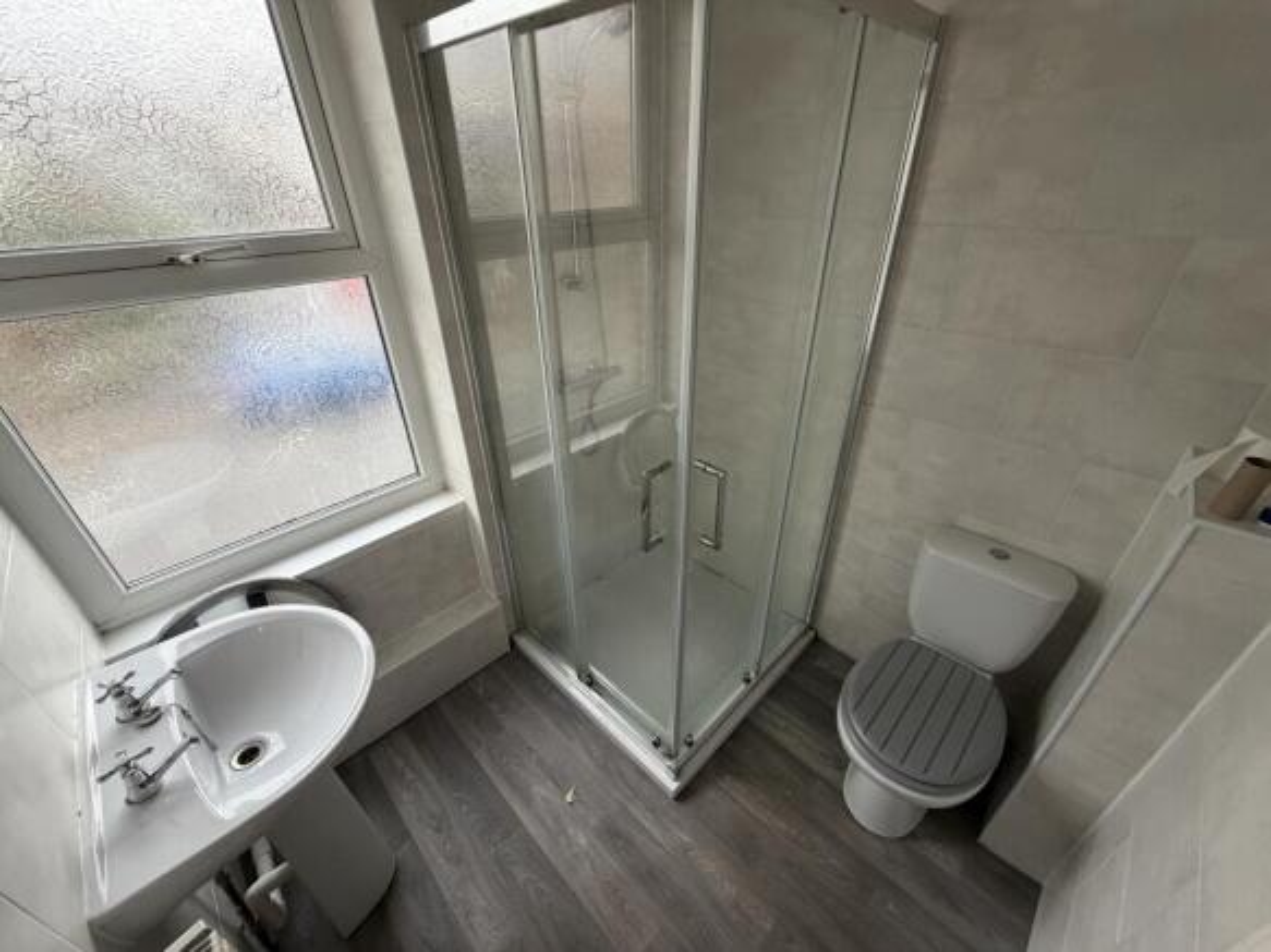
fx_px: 514
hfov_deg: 102.1
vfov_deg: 85.7
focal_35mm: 14
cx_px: 636
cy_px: 476
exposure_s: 1/121
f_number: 2.2
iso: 250
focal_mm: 2.22
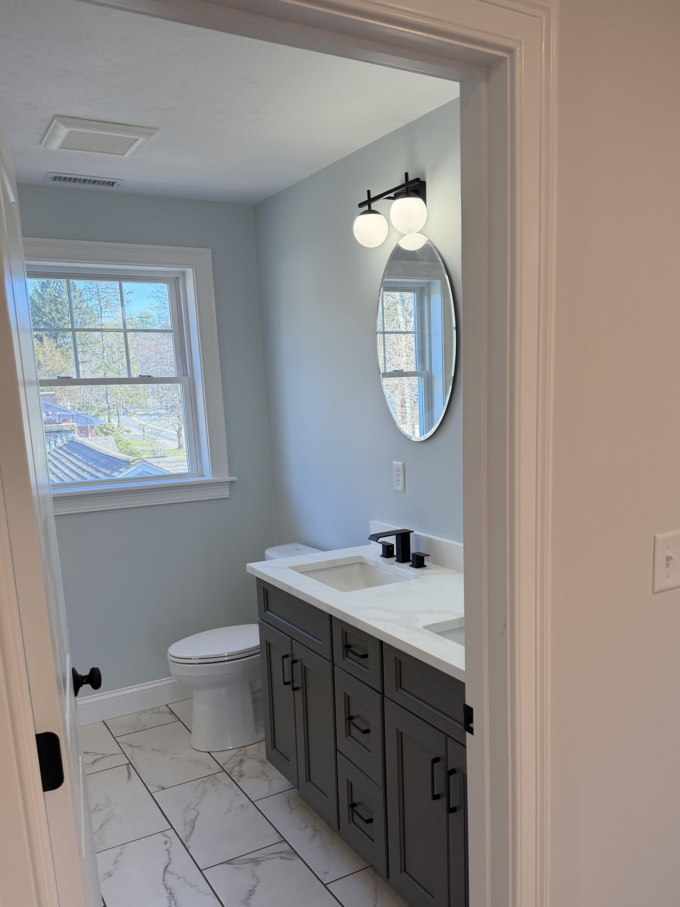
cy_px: 547
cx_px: 402
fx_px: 760
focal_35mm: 29
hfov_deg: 48.0
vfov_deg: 61.1
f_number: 1.78
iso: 160
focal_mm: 6.76
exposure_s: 1/213
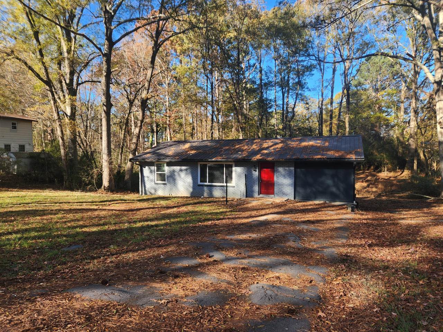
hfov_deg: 73.9
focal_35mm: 23
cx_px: 222
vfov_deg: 58.9
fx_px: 294
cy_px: 166
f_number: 1.8
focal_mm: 5.4
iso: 20
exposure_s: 1/225
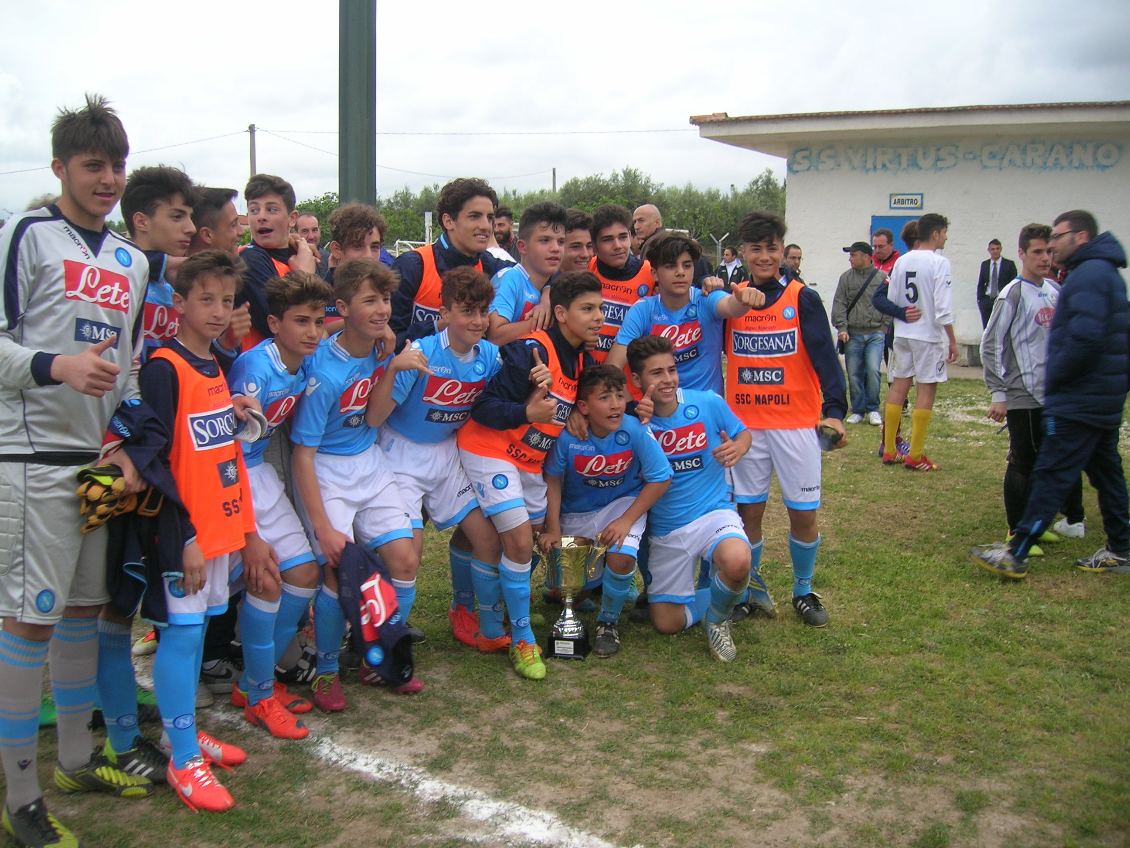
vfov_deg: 41.8
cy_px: 424
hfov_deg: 54.0
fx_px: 1110
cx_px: 565
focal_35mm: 34
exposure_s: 1/51.5
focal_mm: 5.7
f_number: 2.9
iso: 50
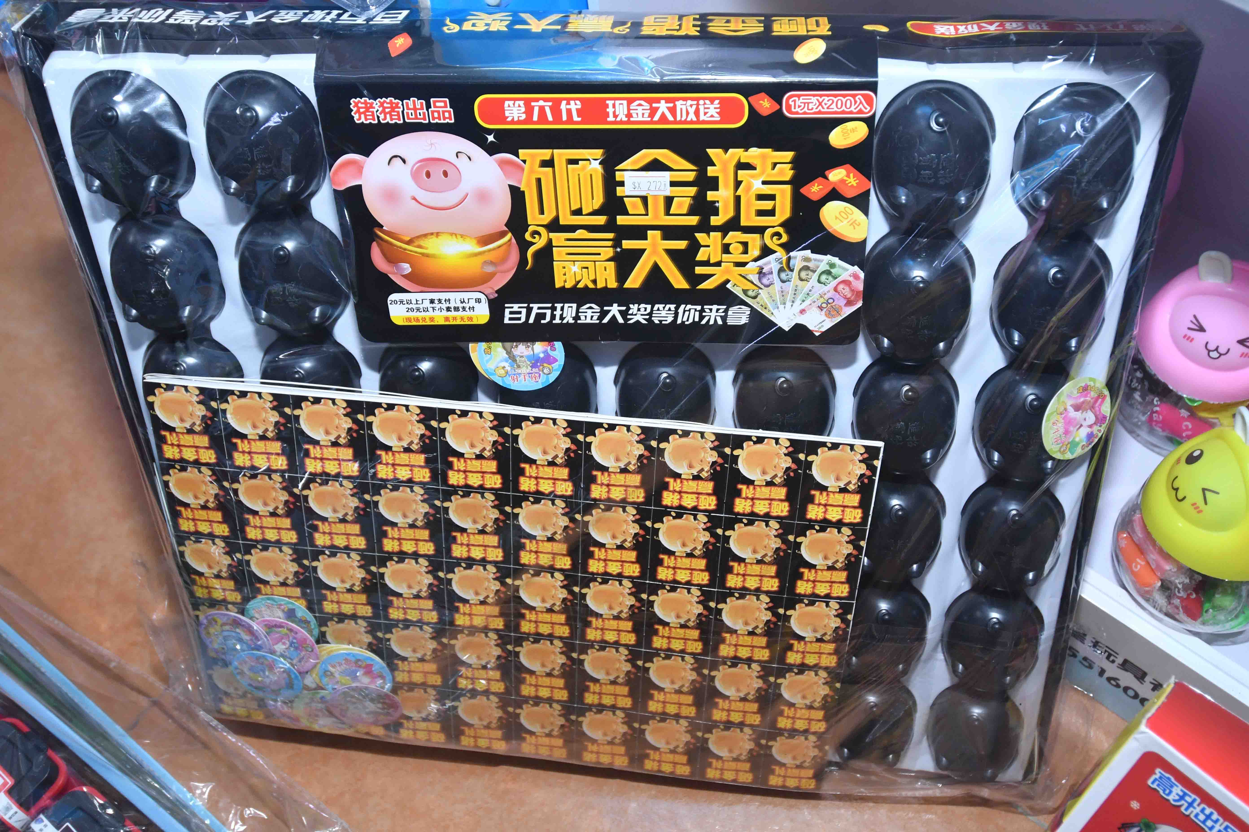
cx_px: 624
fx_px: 1145
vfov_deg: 40.0
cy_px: 416
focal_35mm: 33
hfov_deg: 57.2
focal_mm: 22
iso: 1000
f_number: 4
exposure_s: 1/200
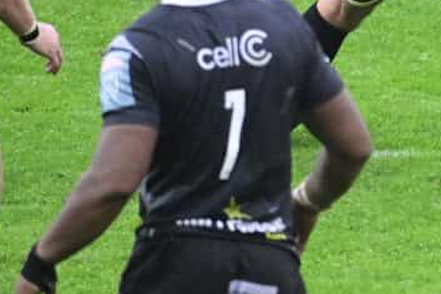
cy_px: -262
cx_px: 906
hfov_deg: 1.2
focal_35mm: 1696
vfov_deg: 0.8
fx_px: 20774
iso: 8000
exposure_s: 1/2500
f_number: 6.3
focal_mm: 400
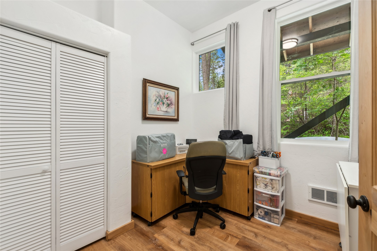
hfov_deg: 100.4
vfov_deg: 77.3
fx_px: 157
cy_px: 126
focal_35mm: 15
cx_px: 188
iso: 200
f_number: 6.3
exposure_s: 1/10
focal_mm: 10
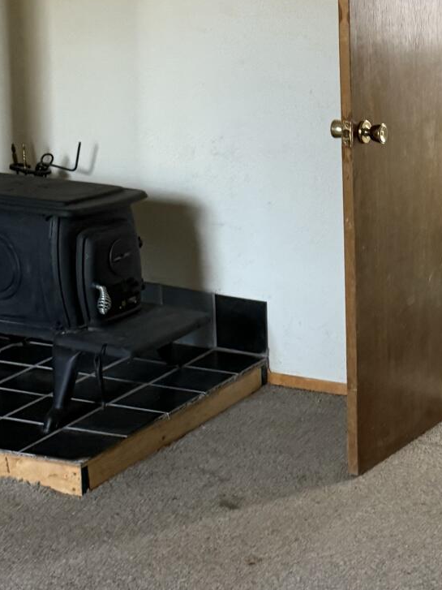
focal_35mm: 66
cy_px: 402
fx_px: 1124
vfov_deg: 29.2
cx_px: 502
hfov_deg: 21.0
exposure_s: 1/60
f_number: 1.78
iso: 320
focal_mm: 6.76
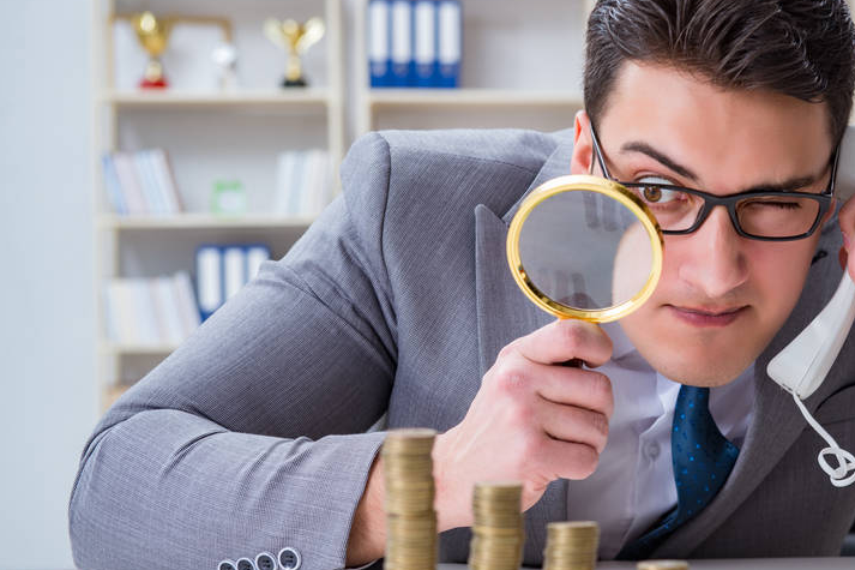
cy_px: 305
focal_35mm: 89
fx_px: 2113
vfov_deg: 15.4
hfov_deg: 22.7
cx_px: 610
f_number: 4
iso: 200
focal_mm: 62
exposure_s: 1/100
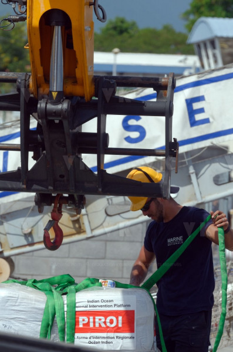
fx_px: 2928
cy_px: 176
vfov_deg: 6.9
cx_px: 116
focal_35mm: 300
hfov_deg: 4.6
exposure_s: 1/500
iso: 100
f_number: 8
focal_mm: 200
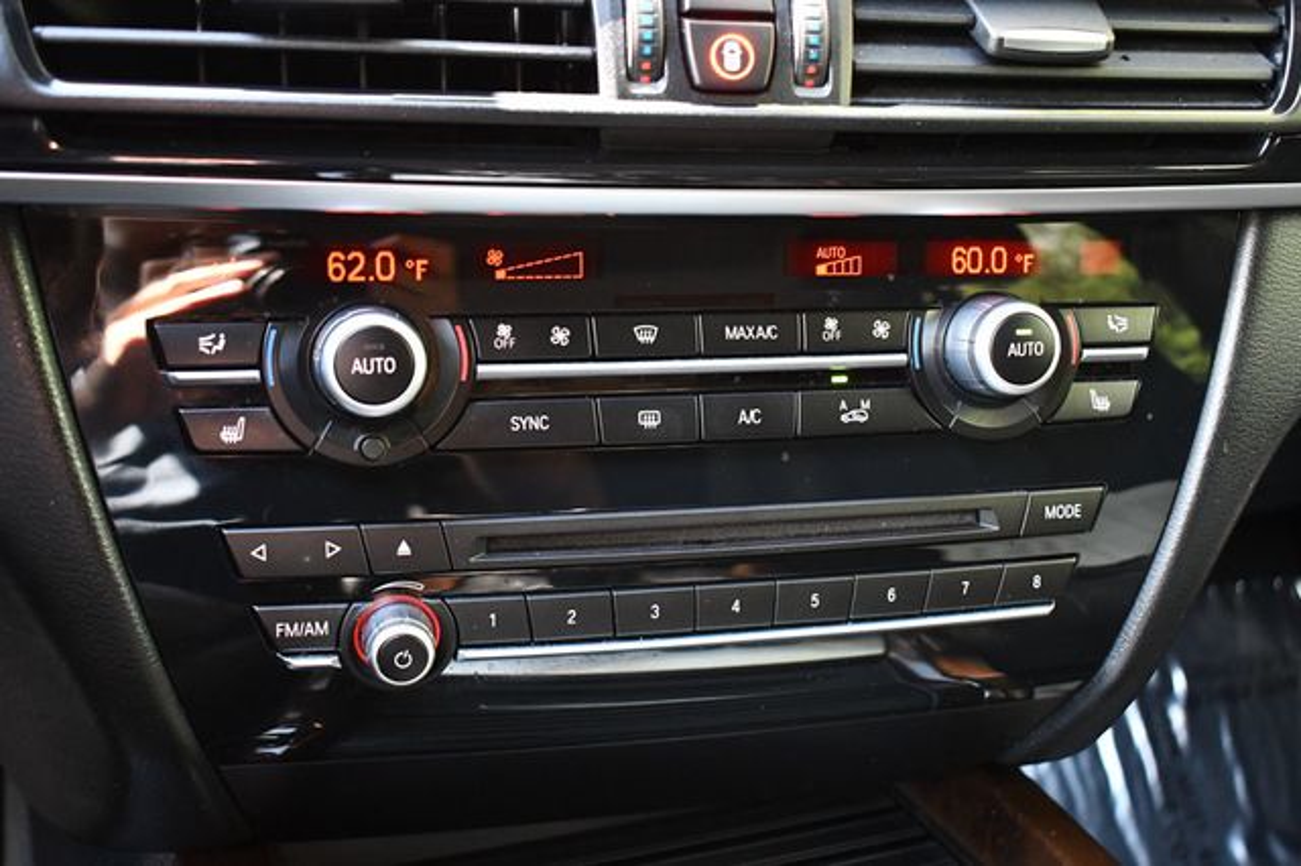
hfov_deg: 46.4
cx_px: 650
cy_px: 433
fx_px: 1517
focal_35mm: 42
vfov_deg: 31.9
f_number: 4.2
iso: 3200
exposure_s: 1/80
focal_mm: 28
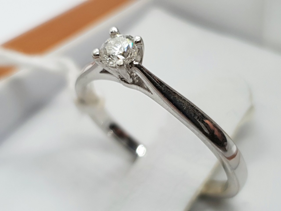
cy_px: 106
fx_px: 211
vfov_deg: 53.1
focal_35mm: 26
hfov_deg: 67.3
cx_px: 140
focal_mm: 4.3
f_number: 1.5
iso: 50
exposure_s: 1/253
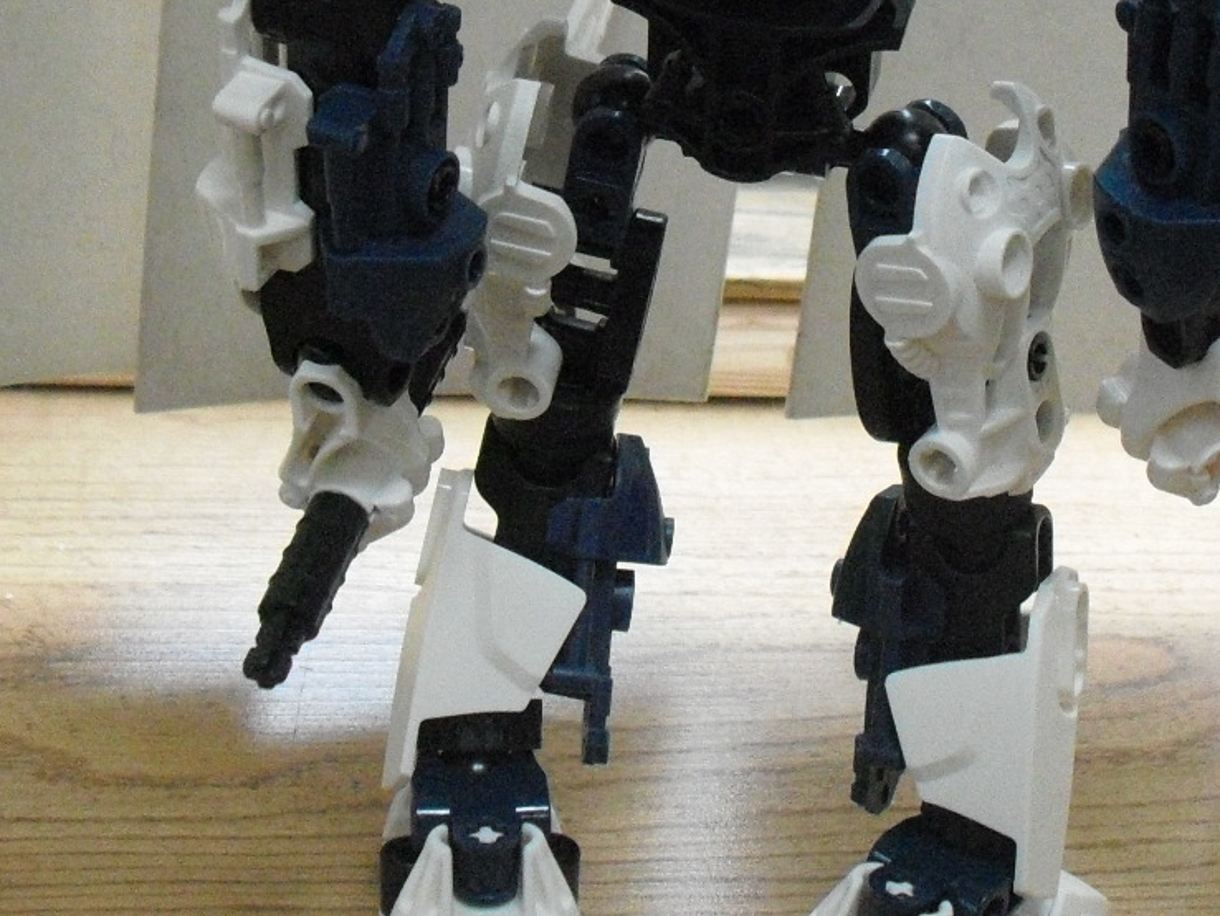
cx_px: 752
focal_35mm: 78
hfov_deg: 25.0
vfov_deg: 18.7
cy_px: 159
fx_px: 2750
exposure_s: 1/125
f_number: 3.1
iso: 800
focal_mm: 6.3
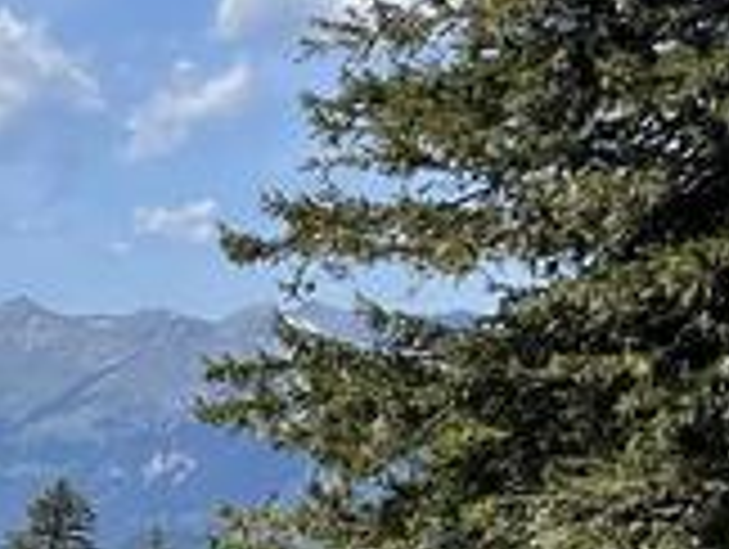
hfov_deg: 9.9
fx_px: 3480
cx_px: -1220
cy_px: 650
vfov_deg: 8.9
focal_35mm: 165
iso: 32
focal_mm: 4.2
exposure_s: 1/4000
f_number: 1.6
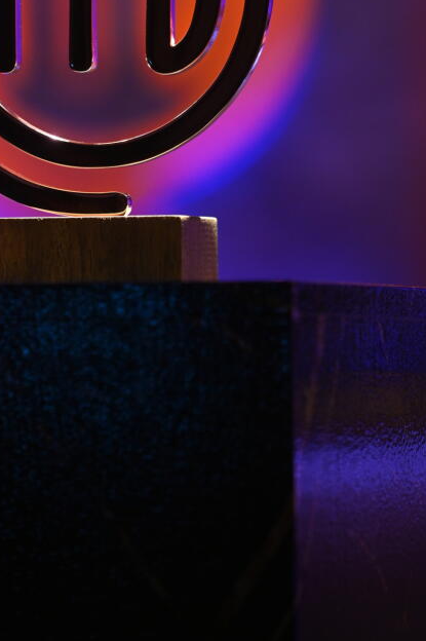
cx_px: 101
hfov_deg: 4.7
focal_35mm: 294
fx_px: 5227
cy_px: 143
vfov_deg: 7.0
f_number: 3.2
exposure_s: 1/250
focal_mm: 185
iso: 2500
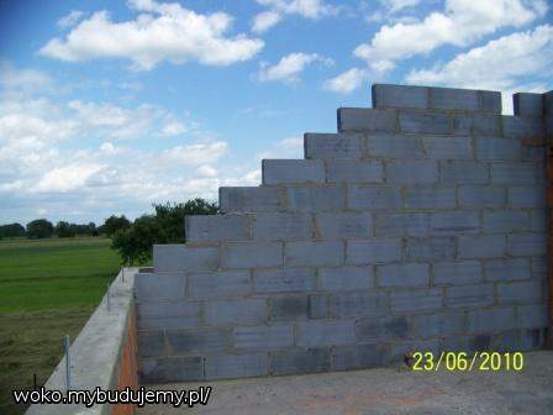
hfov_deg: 51.4
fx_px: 575
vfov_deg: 39.7
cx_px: 276
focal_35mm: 36
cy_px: 208
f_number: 2.8
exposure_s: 1/1000
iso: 64
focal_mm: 5.85
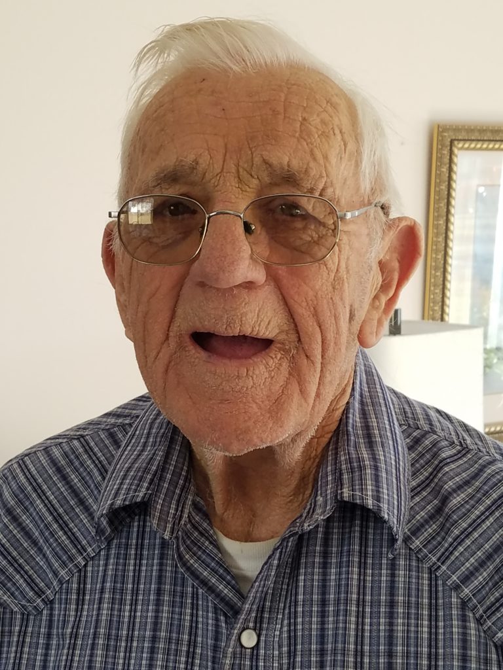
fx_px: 504
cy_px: 335
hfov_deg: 53.1
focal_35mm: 26
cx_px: 252
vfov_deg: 67.3
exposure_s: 1/120
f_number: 1.7
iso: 80
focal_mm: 4.2
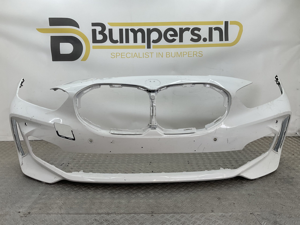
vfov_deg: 48.2
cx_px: 150
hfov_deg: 61.7
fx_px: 251
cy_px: 112
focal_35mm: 29
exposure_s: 1/160
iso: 16
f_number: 1.8
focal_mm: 3
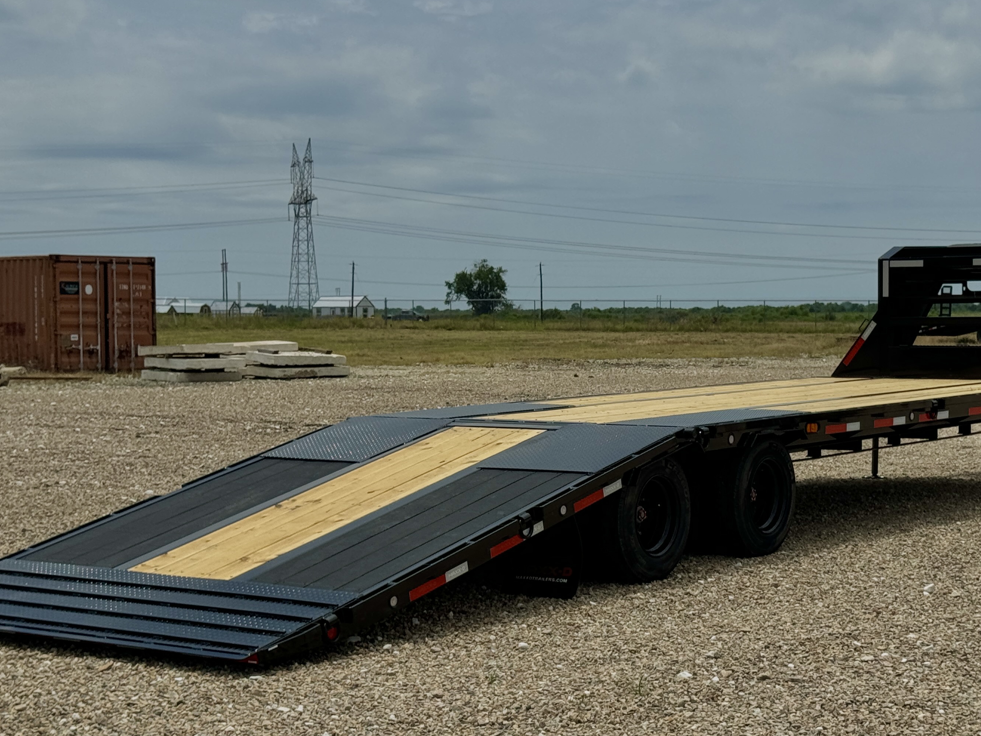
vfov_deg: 20.1
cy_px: 431
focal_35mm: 73
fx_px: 2069
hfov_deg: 26.6
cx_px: 567
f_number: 1.78
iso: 64
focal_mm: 6.76
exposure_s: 1/9009
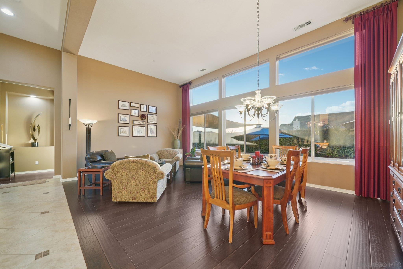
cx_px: 202
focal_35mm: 14
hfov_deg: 104.2
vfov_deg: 81.2
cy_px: 134
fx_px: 157
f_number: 8
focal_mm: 14
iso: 400
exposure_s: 1/15
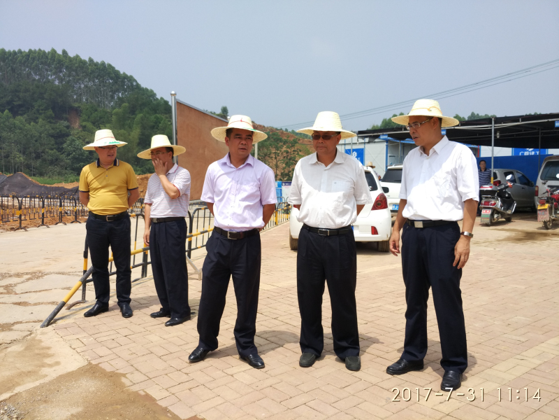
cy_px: 210
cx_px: 280
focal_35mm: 30
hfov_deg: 60.0
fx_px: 484
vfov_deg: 46.8
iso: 100
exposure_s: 1/1442
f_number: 2
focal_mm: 4.12
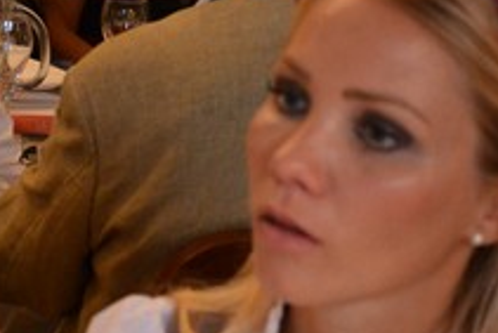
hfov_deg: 11.3
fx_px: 2519
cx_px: 101
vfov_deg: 7.6
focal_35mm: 182
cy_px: 145
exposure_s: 1/50
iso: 1600
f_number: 4.2
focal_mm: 32
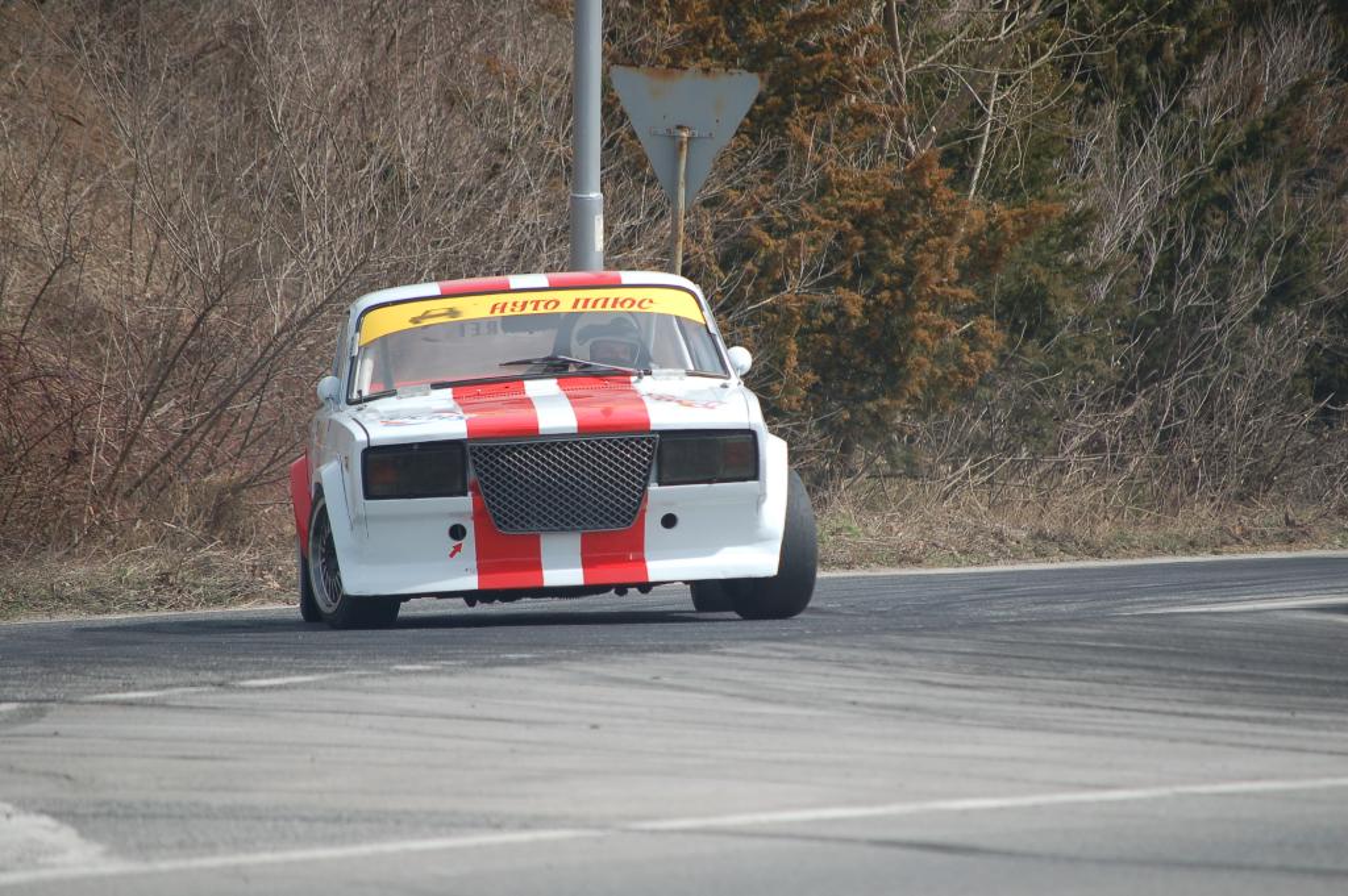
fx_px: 11224
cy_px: 448
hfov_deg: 6.9
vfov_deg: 4.6
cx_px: 674
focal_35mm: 300
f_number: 5.6
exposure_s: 1/1000
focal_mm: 200
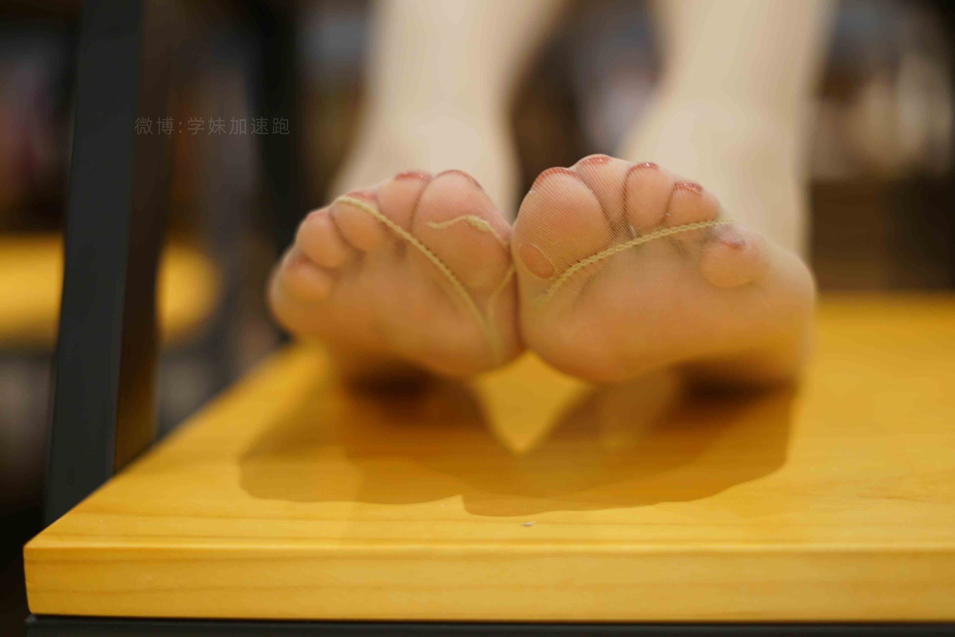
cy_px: 322
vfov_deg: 26.5
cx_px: 478
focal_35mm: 51
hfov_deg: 38.9
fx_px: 1353
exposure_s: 1/20
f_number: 2
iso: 200
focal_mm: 50
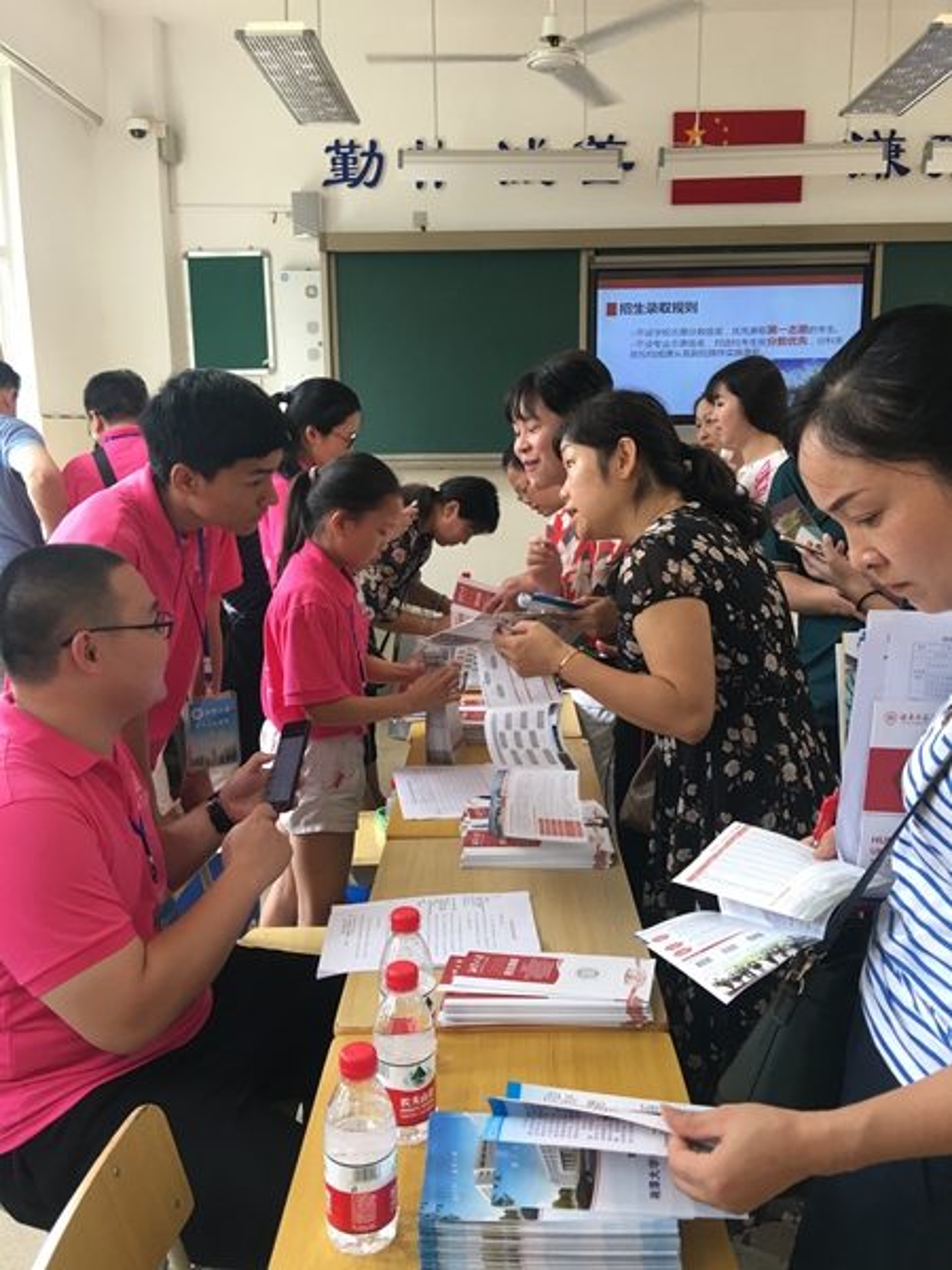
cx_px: 476
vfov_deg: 61.7
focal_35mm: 29
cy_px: 635
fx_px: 1063
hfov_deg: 48.2
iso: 32
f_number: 2.2
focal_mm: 4.15
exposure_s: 1/33
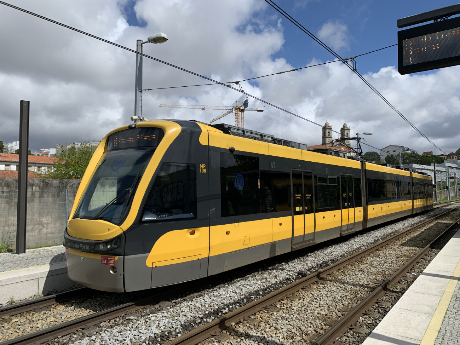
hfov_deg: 67.3
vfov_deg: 53.1
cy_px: 172
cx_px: 230
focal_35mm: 26
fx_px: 346
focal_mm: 4.25
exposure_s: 1/3937
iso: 25
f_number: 1.8
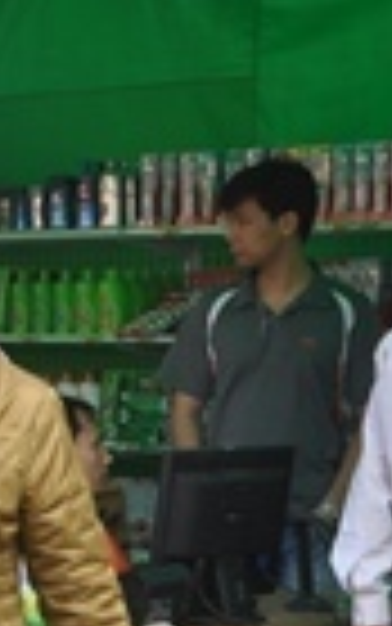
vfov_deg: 14.5
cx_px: -117
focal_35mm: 143
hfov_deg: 9.0
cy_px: 509
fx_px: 2442
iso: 200
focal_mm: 26
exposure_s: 1/160
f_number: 6.3
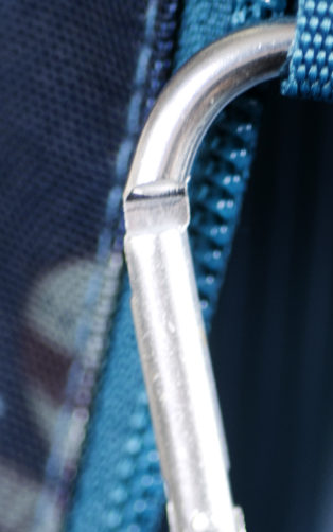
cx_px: 382
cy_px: 543
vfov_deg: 8.9
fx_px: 3396
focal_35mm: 234
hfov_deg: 5.6
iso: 320
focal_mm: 60
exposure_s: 1/30
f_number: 3.2
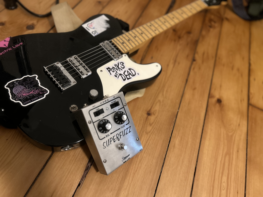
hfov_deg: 67.3
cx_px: 132
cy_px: 98
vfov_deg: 53.1
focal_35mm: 26
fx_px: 198
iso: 500
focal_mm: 5.7
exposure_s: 1/30
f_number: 1.5
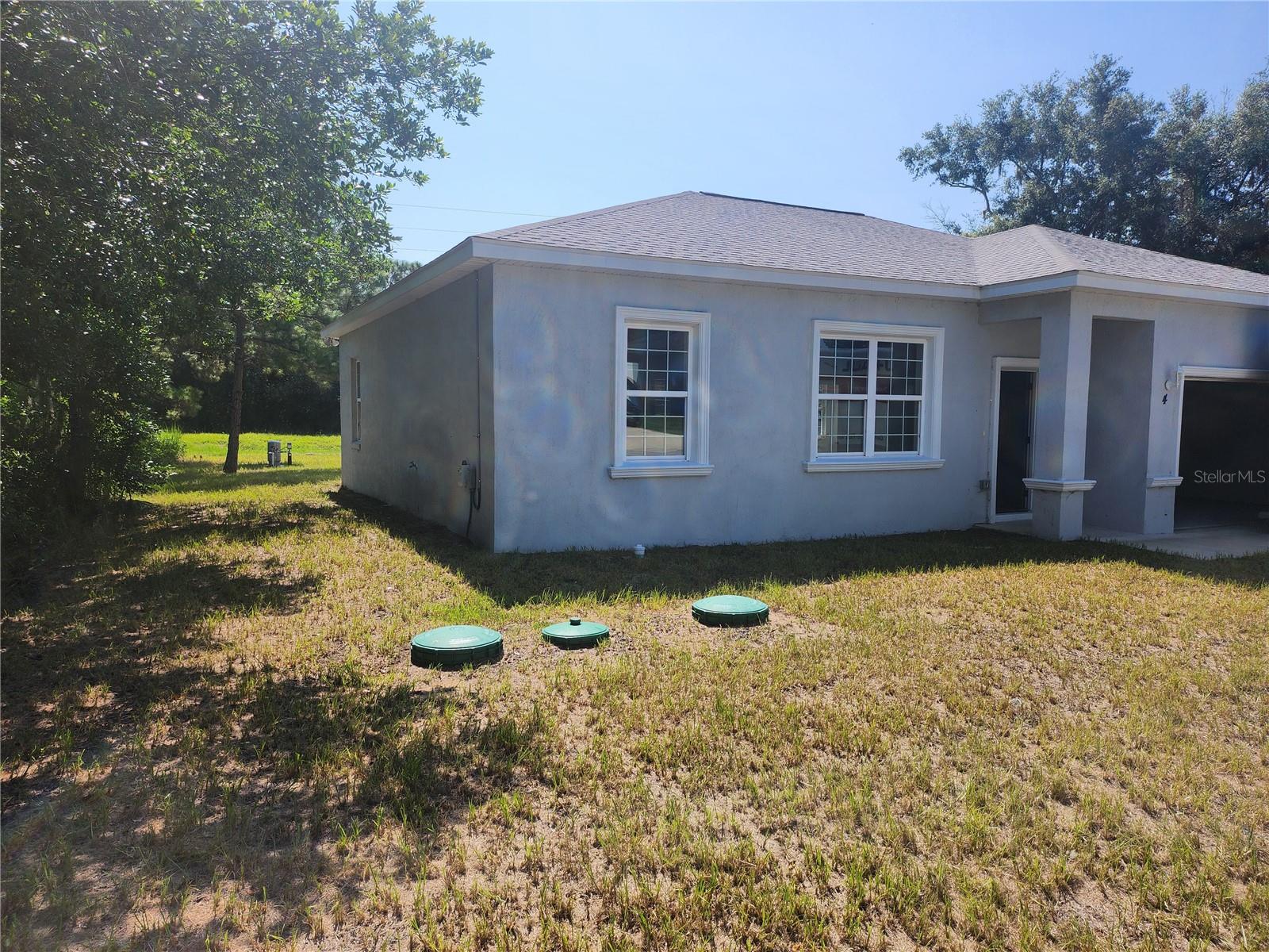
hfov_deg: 71.6
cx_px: 634
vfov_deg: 56.8
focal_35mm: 24
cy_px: 476
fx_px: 880
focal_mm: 5
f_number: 1.8
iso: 50
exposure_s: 1/2945
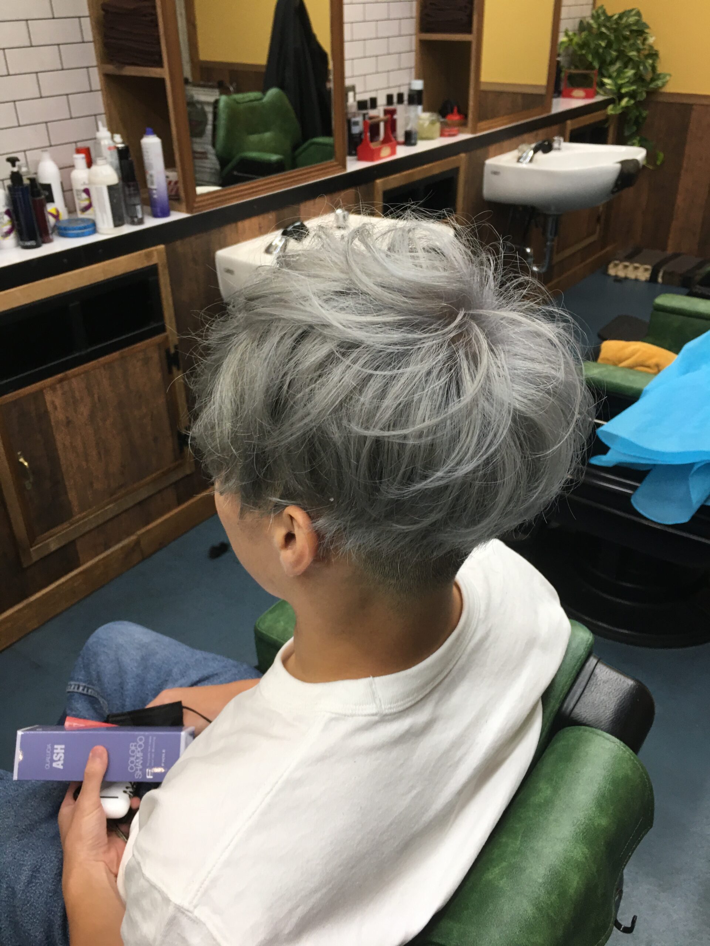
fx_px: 793
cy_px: 473
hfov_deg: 48.2
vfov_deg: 61.7
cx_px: 355
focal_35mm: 29
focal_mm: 4.15
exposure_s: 1/30
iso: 32
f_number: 2.2
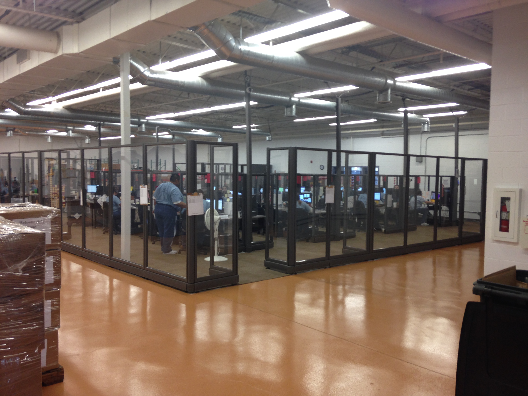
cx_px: 264
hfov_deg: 55.4
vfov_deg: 42.9
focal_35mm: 33
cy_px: 198
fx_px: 503
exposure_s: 1/20
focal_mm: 4.12
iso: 64
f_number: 2.4
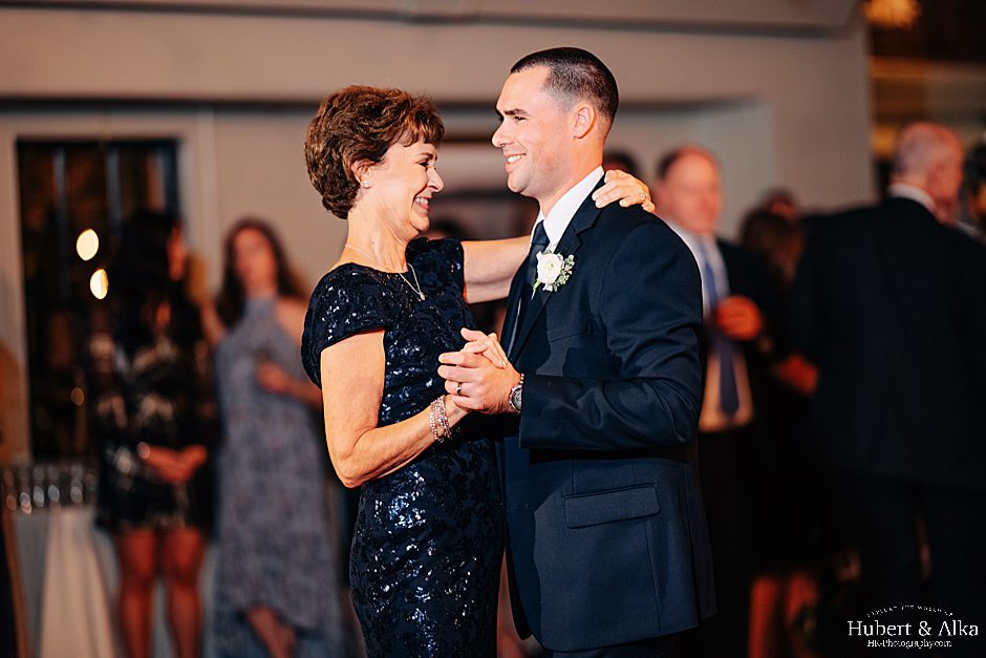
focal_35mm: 105
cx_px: 493
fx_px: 2876
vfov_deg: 13.0
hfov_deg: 19.5
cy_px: 329
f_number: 1.4
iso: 400
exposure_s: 1/100
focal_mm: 105
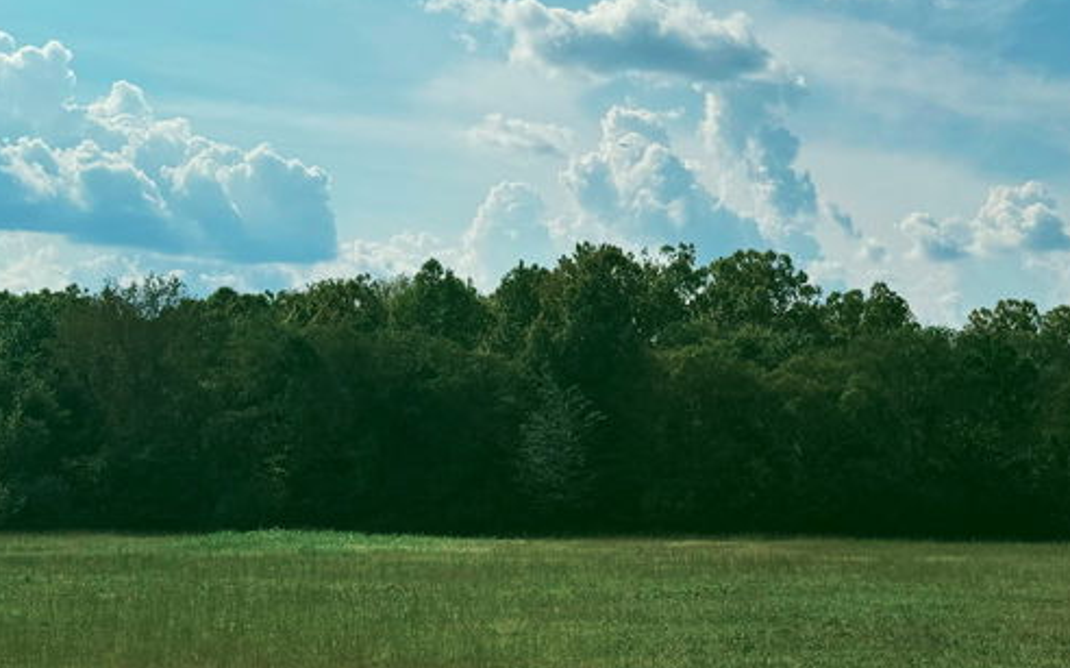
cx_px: 720
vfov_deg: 24.4
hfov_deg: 37.8
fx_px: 1545
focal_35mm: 53
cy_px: 357
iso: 80
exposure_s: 1/15152
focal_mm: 6.76
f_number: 1.78
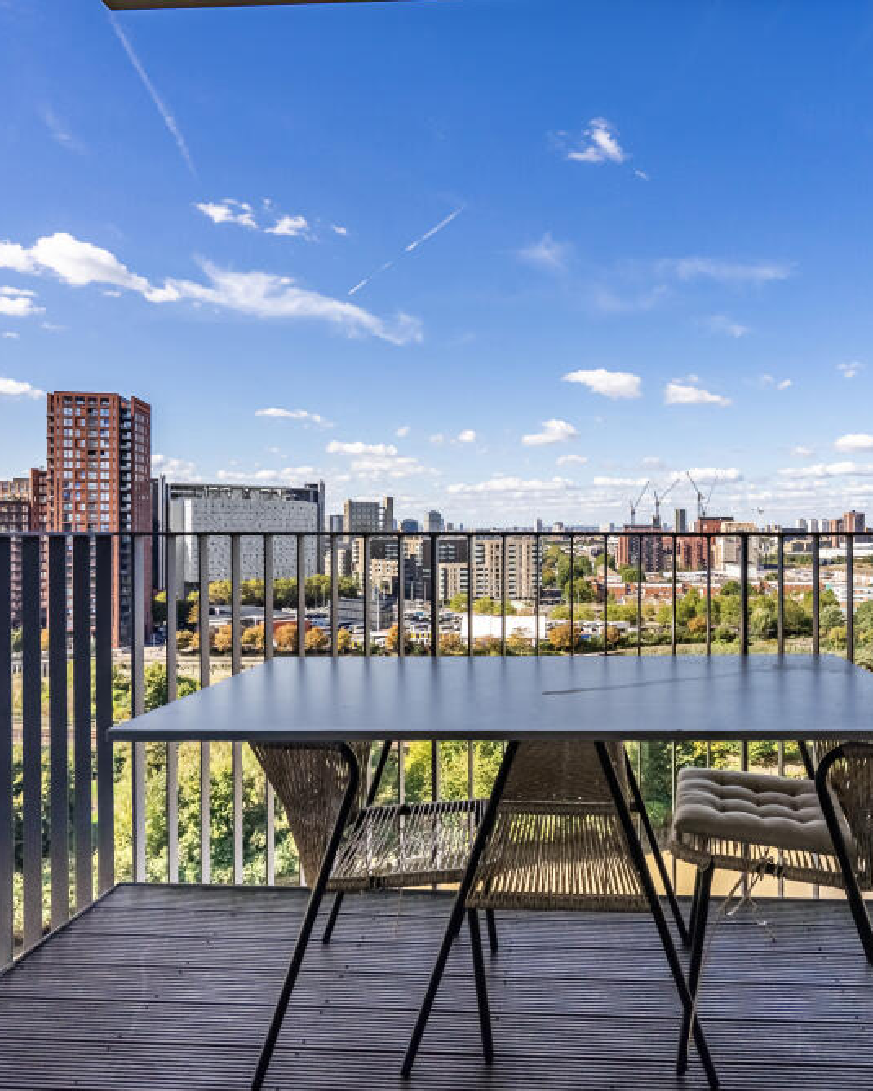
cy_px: 542
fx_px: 743
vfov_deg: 72.6
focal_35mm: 23
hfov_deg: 59.7
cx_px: 568
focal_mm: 16
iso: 1000
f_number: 8
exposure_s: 1/6000
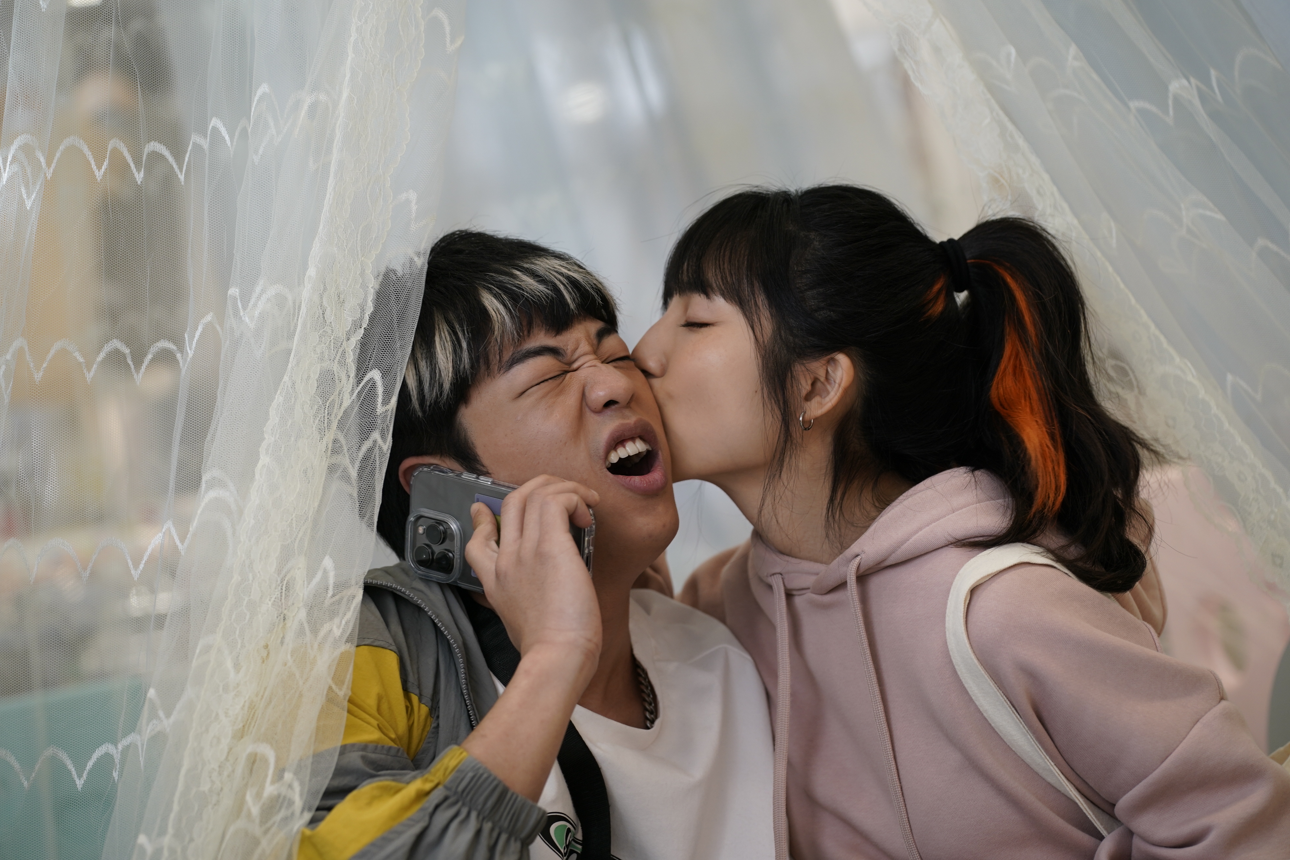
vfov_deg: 14.9
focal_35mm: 92
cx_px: 645
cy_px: 430
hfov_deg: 22.1
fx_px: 3296
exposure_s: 1/200
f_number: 3.2
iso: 400
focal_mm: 92
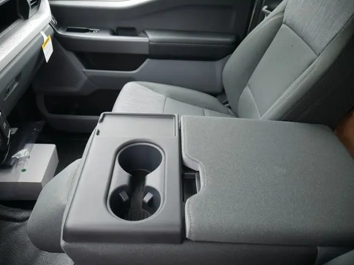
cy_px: 134
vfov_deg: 48.3
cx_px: 171
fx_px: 297
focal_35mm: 29
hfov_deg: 61.6
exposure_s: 1/125
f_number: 3.5
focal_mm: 14
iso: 200
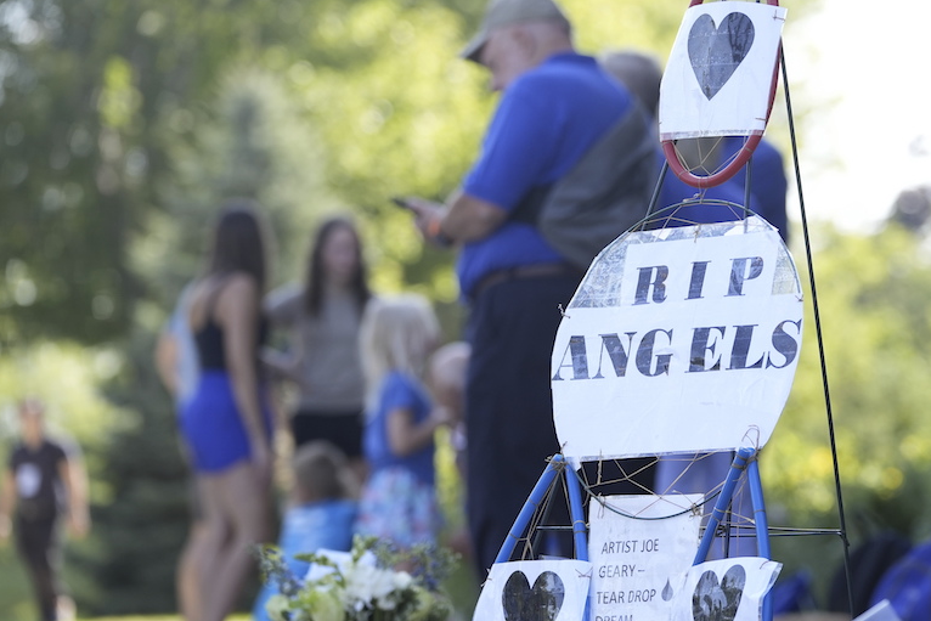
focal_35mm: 199
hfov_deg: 10.3
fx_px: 5147
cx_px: 639
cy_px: 261
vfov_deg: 6.9
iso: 400
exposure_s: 1/1000
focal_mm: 127
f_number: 3.2
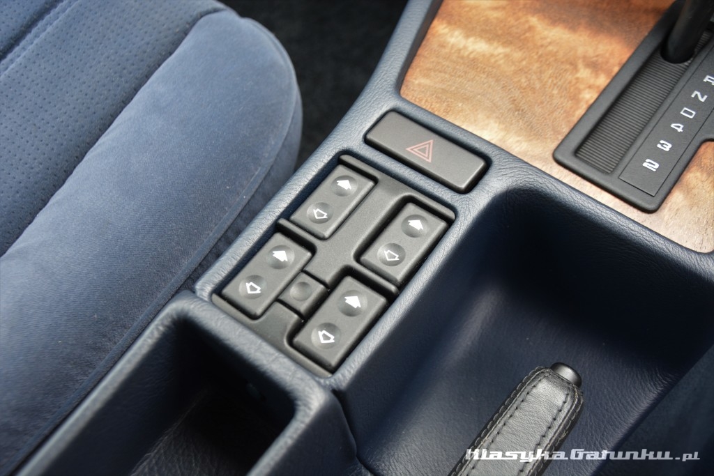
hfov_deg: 51.3
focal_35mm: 38
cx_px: 357
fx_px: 744
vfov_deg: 35.5
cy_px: 238
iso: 800
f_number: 4
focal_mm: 25
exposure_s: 1/40
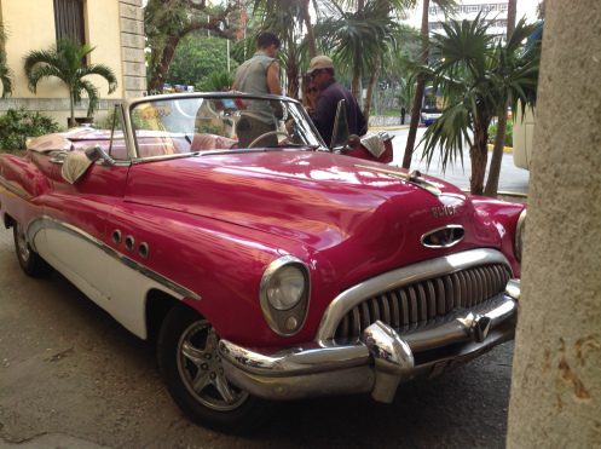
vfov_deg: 40.6
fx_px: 607
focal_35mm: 35
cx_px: 300
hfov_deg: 52.7
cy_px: 224
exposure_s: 1/60
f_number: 2.4
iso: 64
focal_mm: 4.28
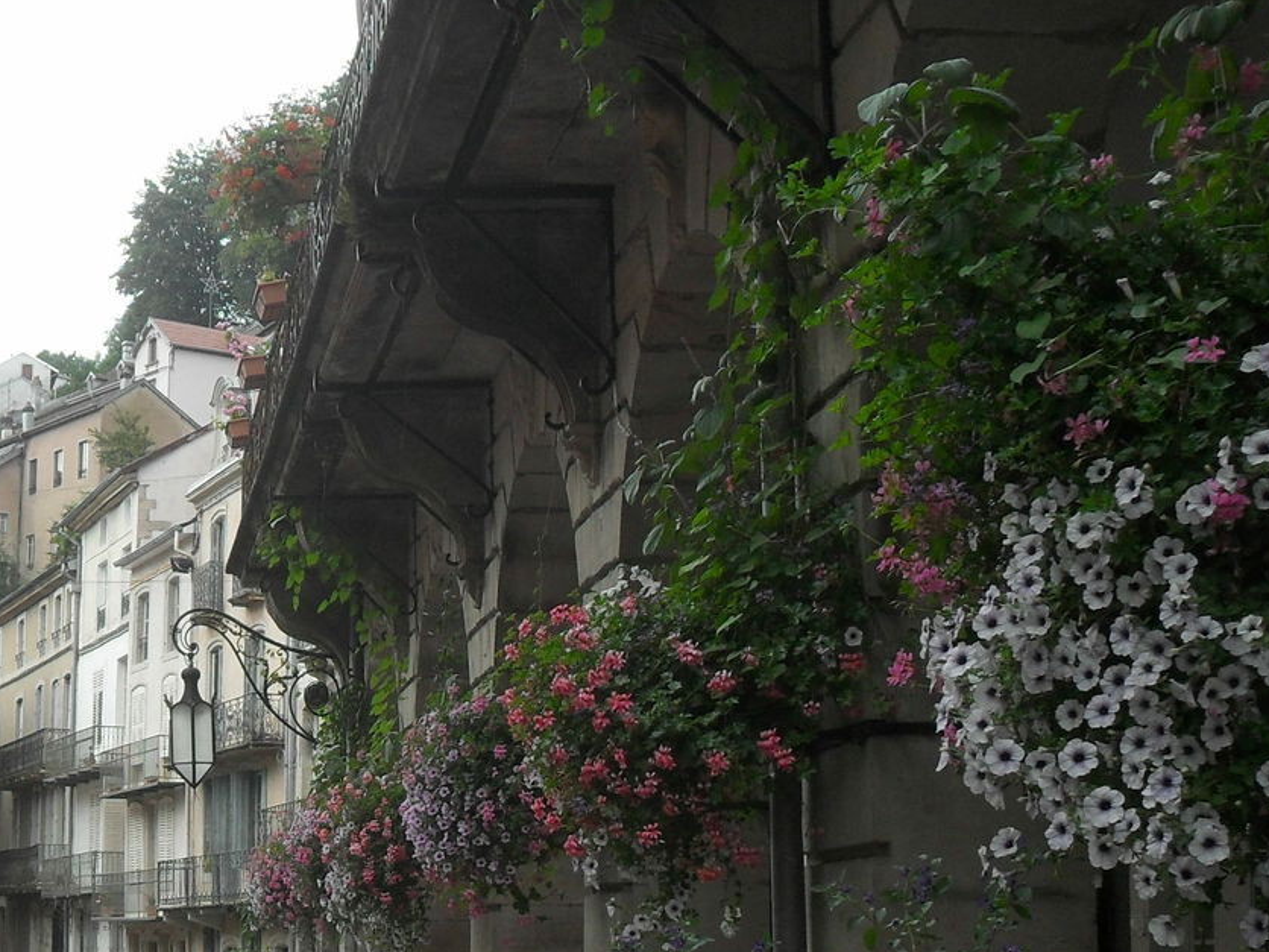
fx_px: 2456
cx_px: 266
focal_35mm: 67
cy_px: 653
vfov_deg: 21.8
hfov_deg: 28.4
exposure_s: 1/350
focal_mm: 6.2
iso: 100
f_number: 2.8
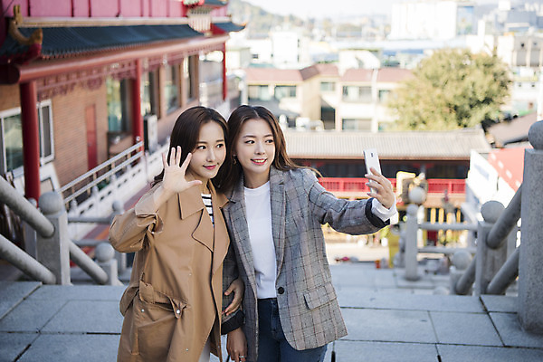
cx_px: 272
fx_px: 830
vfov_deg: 24.6
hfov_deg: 36.2
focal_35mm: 55
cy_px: 181
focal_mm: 55
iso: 160
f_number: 2.8
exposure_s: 1/500
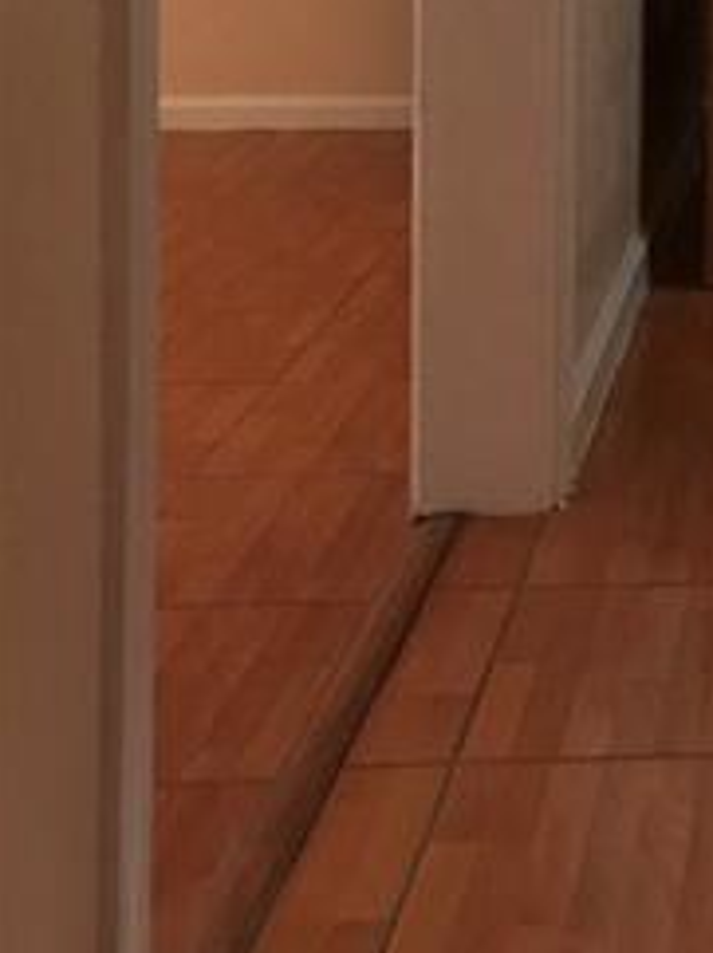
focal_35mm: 89
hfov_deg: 15.1
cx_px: 1127
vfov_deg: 20.8
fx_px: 2449
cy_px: -146
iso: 100
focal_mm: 3.99
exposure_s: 1/6
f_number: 1.8
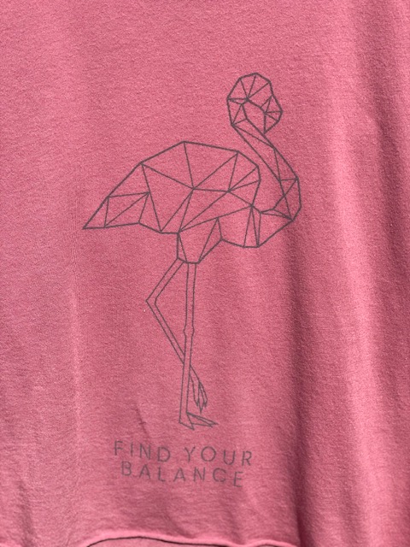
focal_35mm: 52
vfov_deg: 36.8
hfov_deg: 28.0
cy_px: 274
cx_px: 205
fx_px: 821
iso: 25
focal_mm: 6
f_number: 2
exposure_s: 1/1712
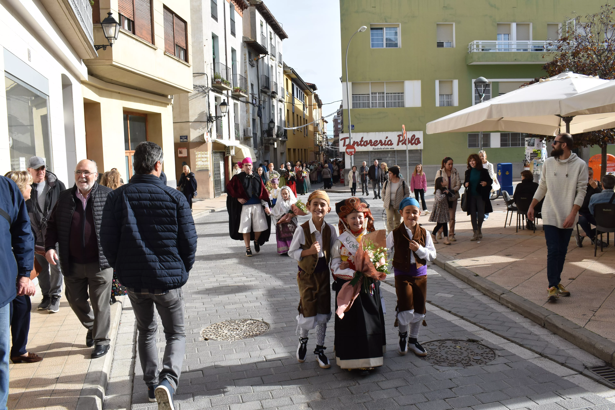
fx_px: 538
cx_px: 308
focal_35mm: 32
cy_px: 205
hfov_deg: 59.5
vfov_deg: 41.7
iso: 400
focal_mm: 21
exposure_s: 1/500
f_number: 11
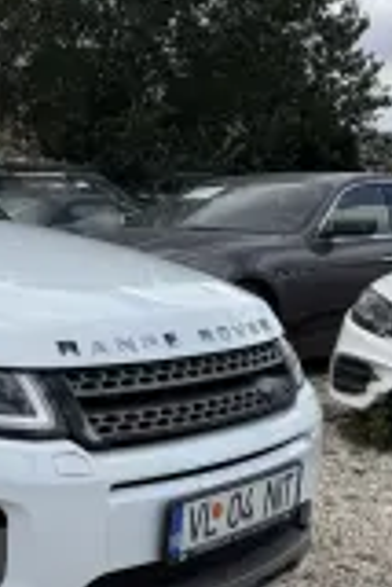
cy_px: 367
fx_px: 913
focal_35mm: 56
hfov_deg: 21.3
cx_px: -154
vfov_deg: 35.4
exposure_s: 1/6711
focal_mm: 6.76
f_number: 1.78
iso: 80
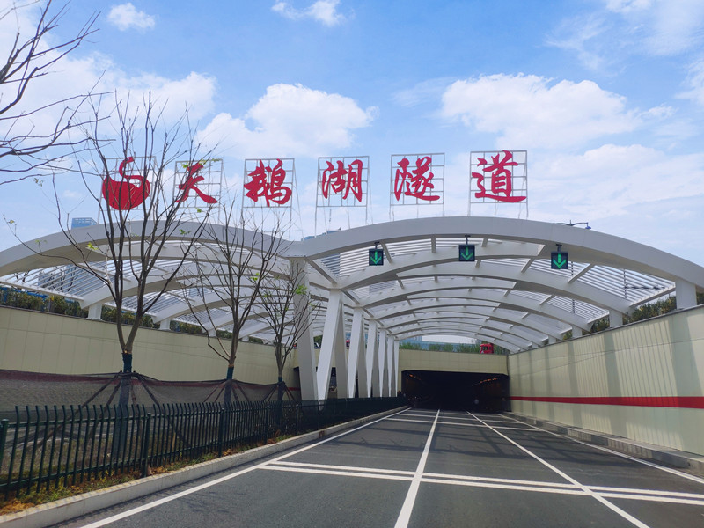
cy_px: 264
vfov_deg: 63.4
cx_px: 352
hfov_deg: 79.0
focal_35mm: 21
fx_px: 427
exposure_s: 1/5266
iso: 100
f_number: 1.8
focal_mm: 4.22
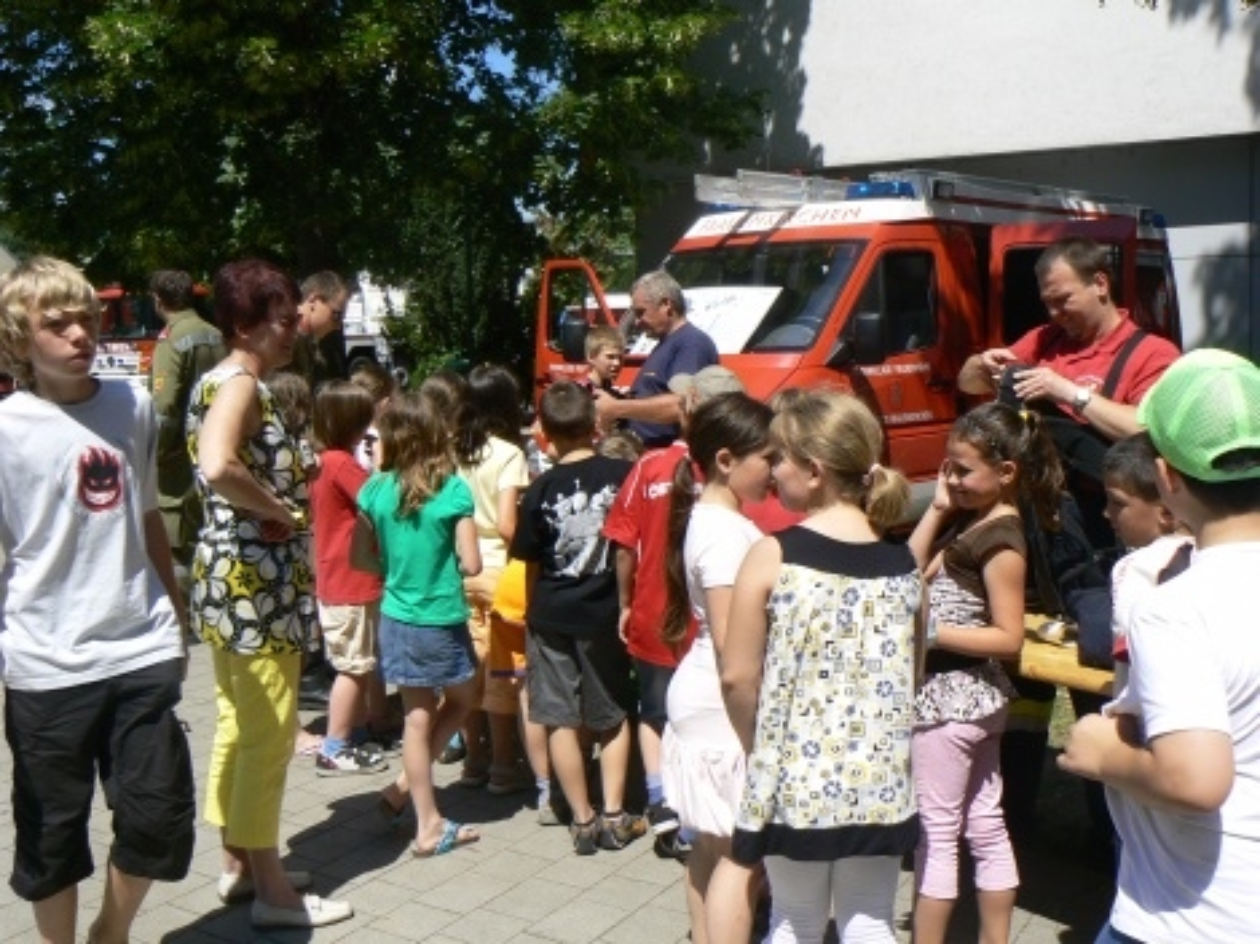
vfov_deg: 39.6
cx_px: 630
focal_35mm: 36
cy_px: 472
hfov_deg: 51.4
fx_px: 1310
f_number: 6.3
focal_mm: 6
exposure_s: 1/400
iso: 80
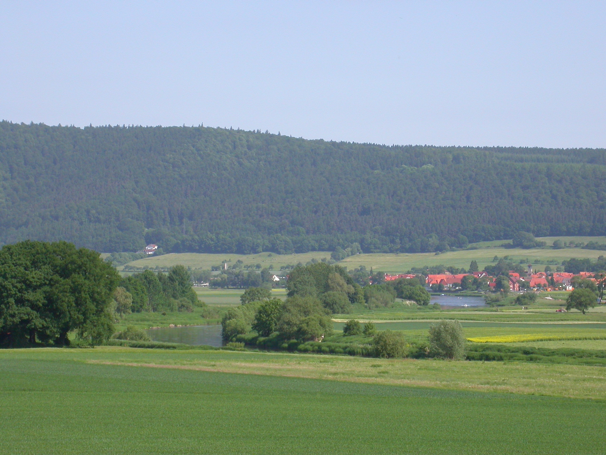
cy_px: 228
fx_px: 2696
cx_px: 303
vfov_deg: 9.6
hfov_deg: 12.8
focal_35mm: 154
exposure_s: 1/230
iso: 100
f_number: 8.2
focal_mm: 32
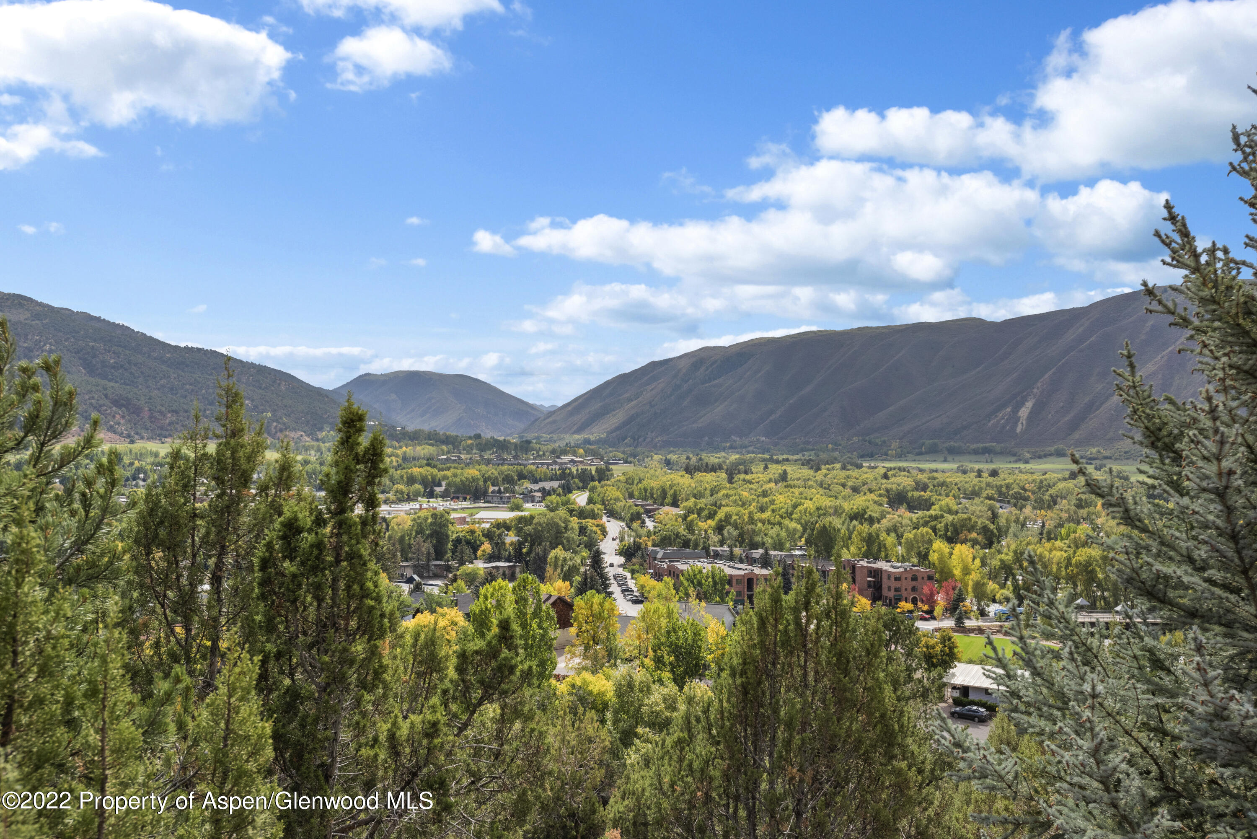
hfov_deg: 54.4
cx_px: 628
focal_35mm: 35
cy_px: 420
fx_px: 1222
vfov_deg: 37.9
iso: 500
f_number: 7.1
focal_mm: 35
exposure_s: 1/4000
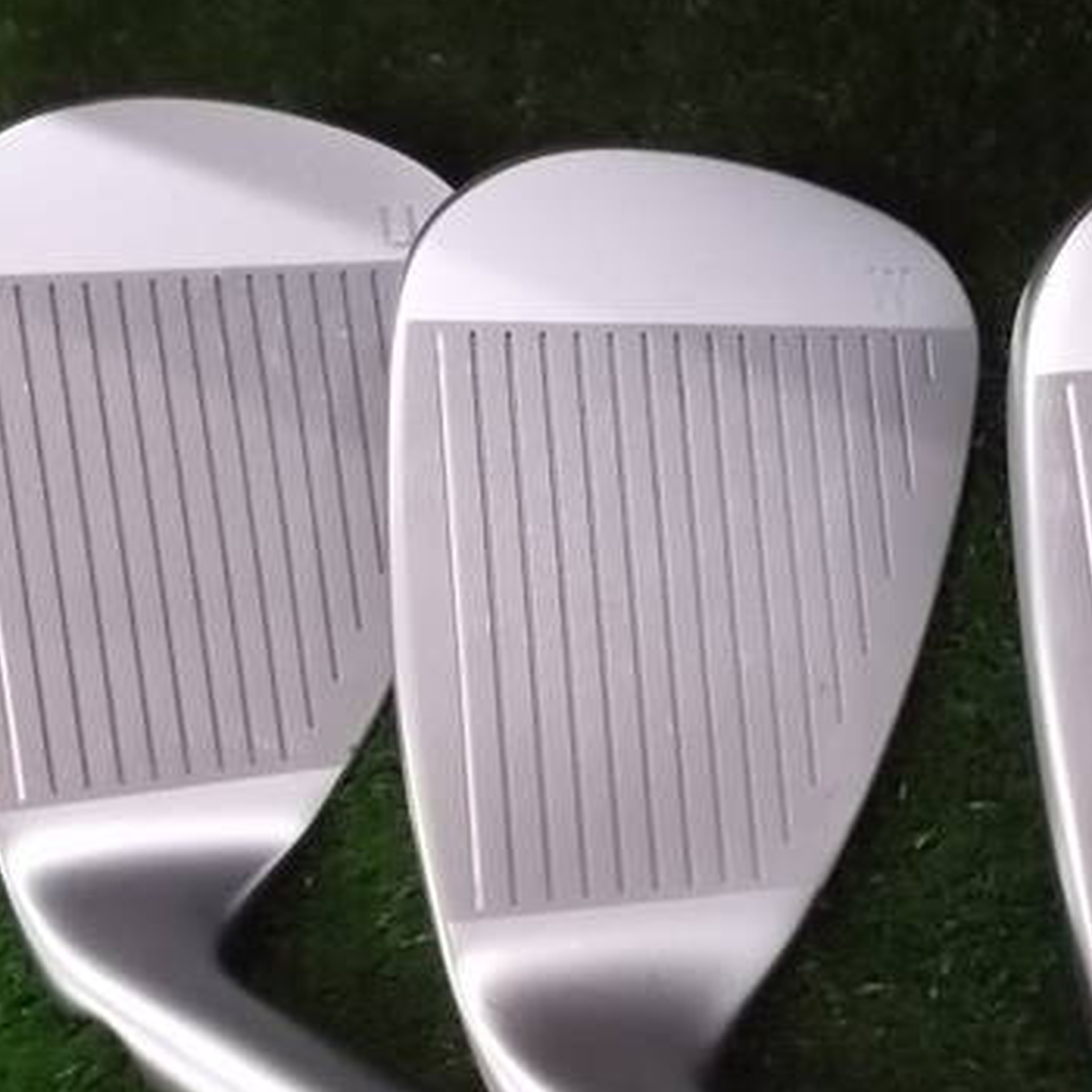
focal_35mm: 42
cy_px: 649
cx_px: 771
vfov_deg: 39.9
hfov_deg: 39.3
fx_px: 1499
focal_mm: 4.6
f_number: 3.2
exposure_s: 1/100
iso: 800
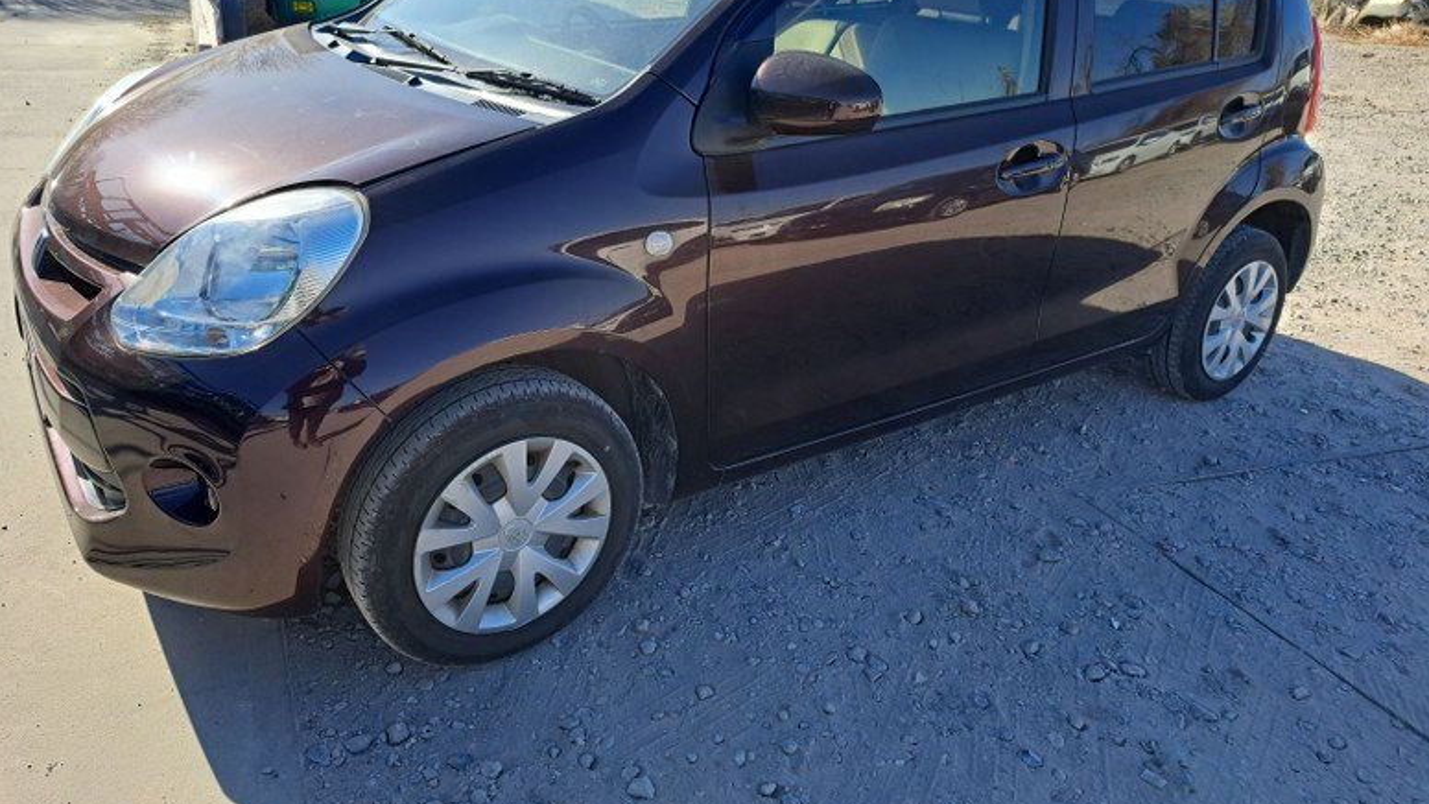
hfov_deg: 69.8
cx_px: 693
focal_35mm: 27
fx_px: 1023
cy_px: 291
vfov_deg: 42.5
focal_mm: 5.23
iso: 50
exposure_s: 1/582
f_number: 1.8
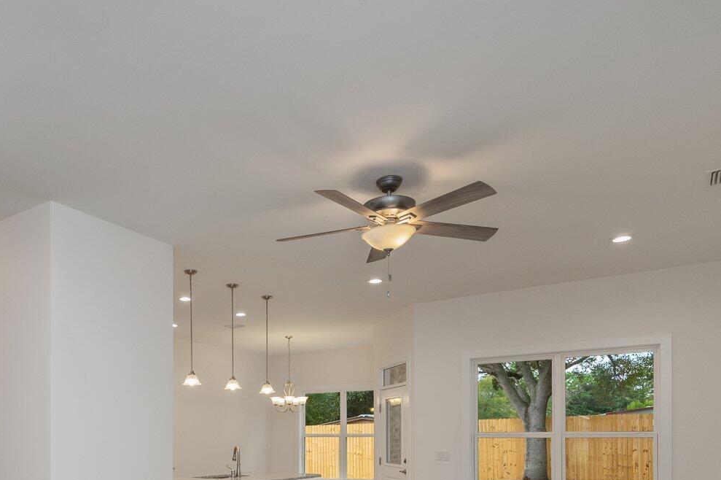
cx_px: 230
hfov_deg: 61.9
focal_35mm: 29
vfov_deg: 41.6
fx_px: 580
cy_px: 426
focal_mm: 14
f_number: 9
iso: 320
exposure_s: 1/50
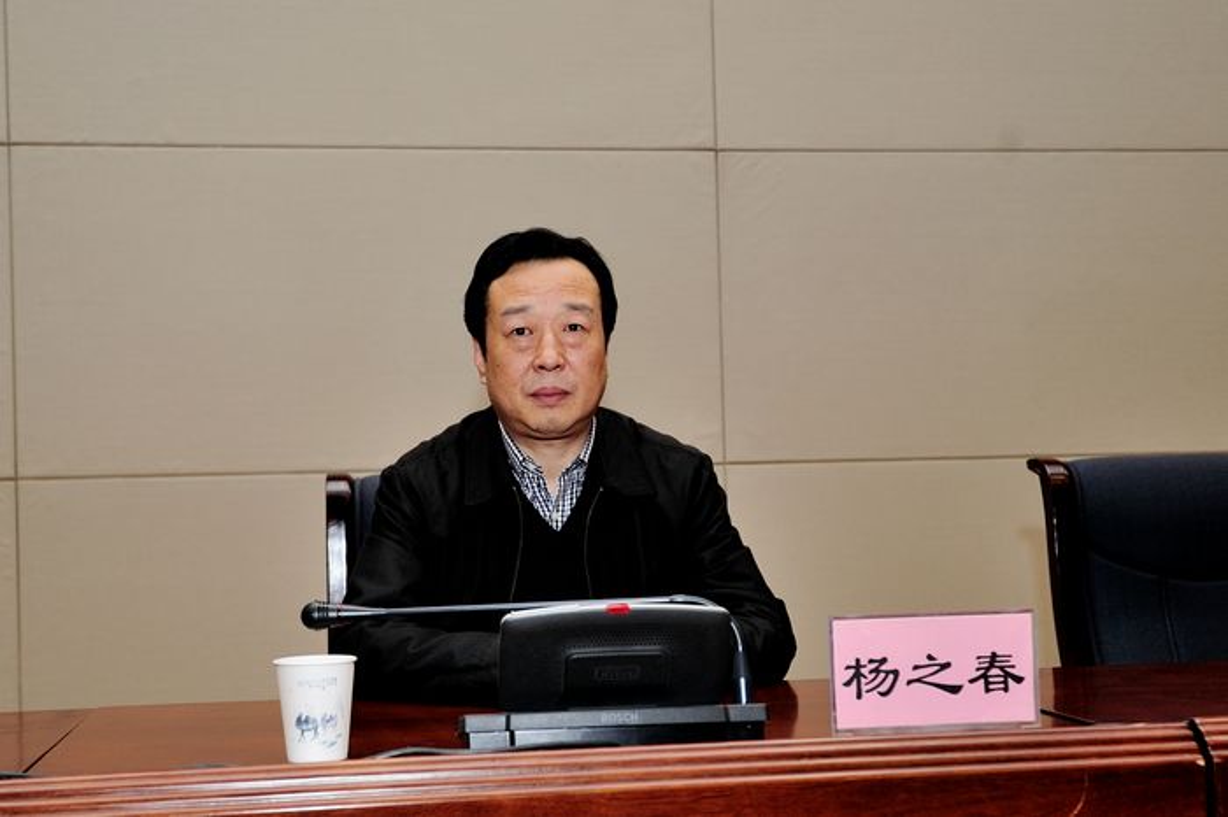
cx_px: 614
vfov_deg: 37.8
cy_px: 408
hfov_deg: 54.5
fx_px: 1193
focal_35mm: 35
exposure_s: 1/60
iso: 400
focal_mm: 35
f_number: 4
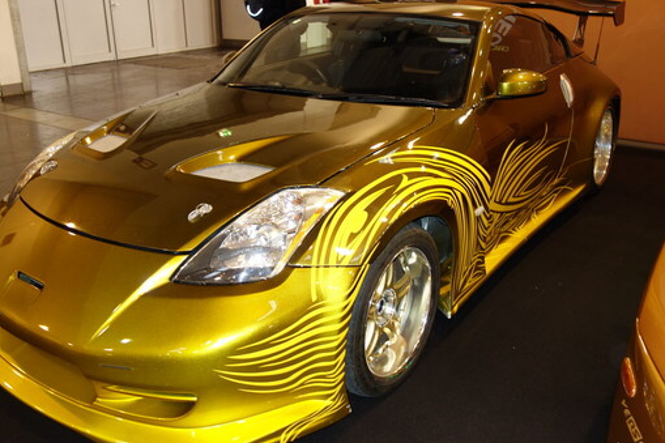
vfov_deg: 39.9
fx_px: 609
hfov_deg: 57.0
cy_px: 216
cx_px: 286
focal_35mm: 33
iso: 160
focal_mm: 10.4
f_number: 1.8
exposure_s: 1/30
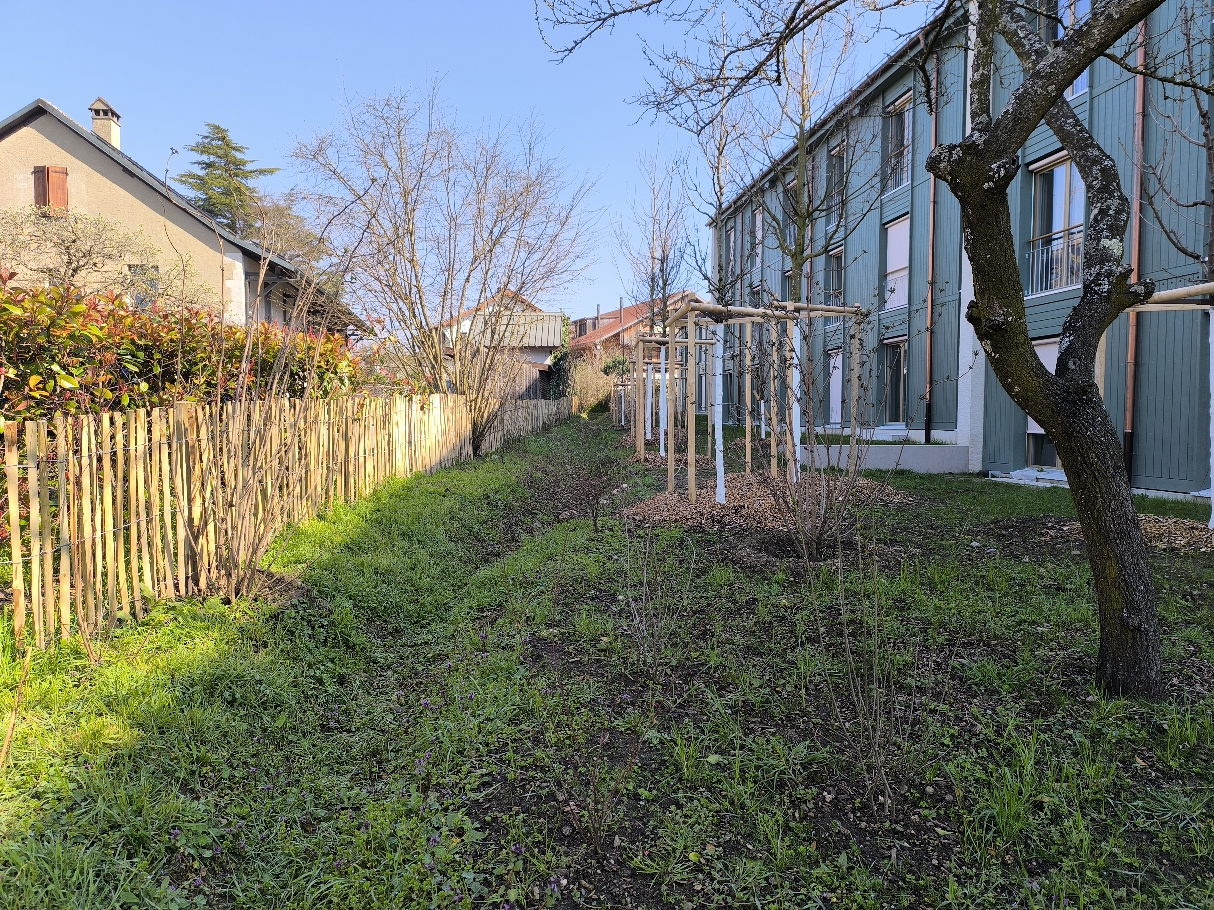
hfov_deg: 73.9
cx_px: 607
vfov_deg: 58.9
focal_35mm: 23
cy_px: 455
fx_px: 807
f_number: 1.65
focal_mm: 6.14
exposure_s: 1/388
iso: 50
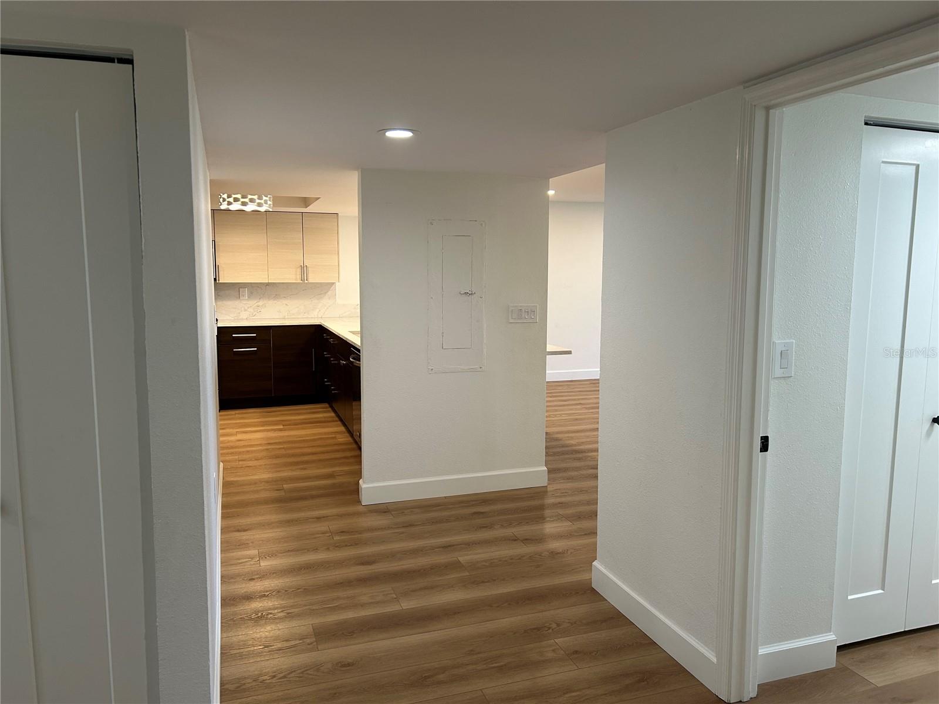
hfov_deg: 67.3
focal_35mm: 26
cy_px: 352
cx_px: 470
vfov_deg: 53.1
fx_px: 705
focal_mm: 5.7
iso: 100
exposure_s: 1/120
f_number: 1.5
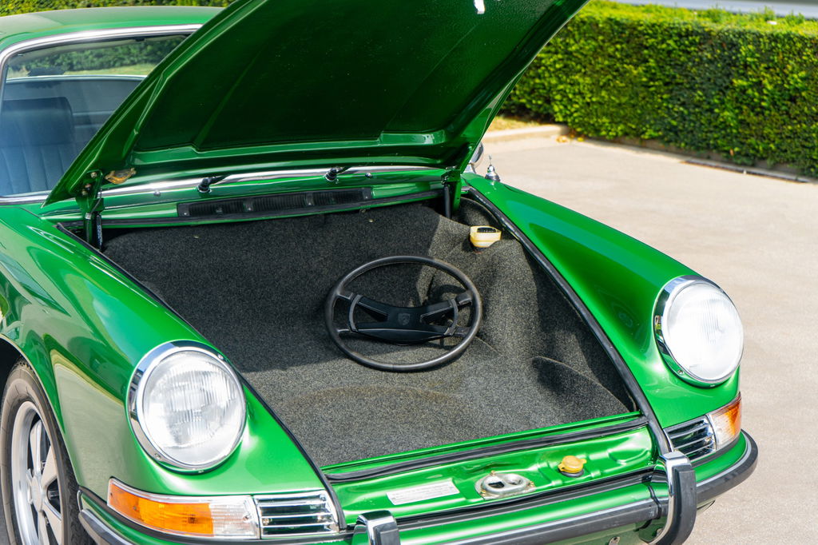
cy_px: 272
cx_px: 409
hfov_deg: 28.9
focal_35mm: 70
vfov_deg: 19.4
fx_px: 1590
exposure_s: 1/60
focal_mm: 70
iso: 50
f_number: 5.6
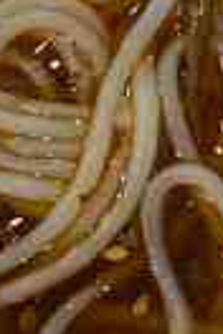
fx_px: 1775
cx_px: 497
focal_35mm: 191
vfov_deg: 10.7
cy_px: 62
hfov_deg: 6.9
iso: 160
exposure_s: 1/50
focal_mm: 4.25
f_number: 1.8
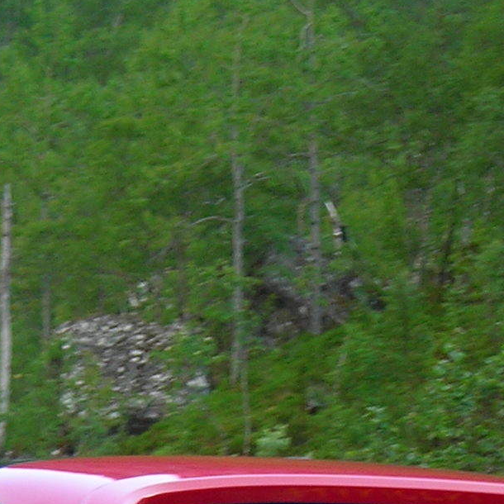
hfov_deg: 7.2
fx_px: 4019
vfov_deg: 7.1
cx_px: 253
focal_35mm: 244
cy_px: 695
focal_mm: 10.8
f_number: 3.9
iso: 50
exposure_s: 1/47.4
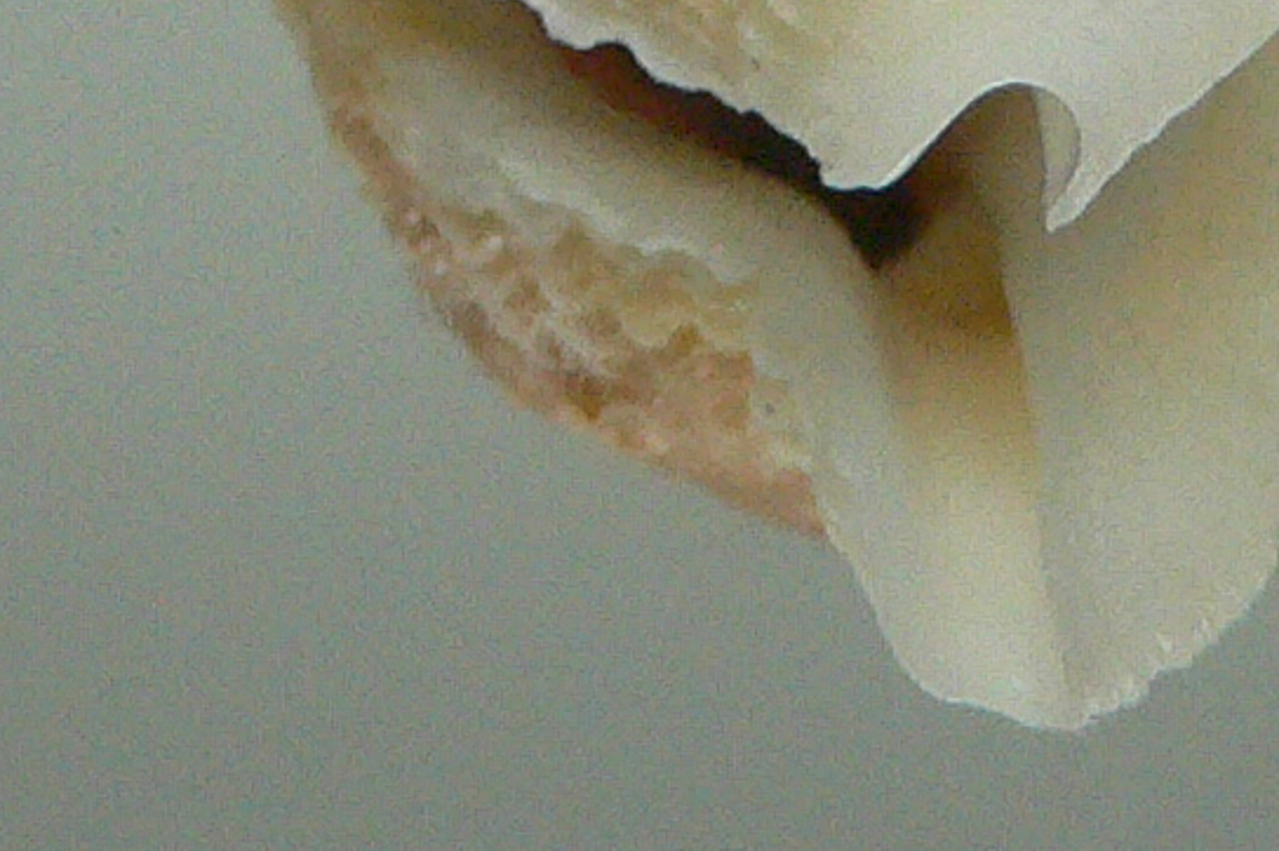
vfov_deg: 9.6
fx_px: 4793
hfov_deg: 15.2
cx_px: 870
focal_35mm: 135
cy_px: -764
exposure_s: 1/60
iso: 200
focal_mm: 4.6
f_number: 2.8
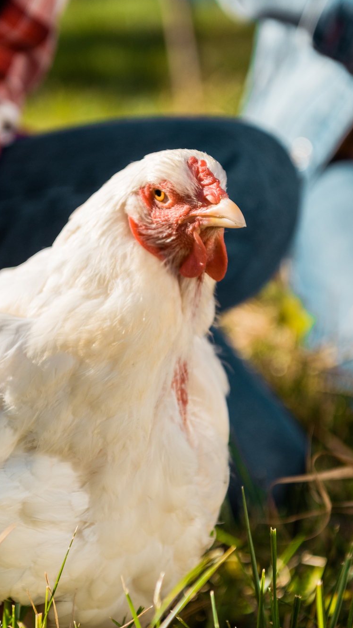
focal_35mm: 111
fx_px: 1848
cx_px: 139
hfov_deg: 10.9
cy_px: 313
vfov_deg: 19.3
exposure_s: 1/3200
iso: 200
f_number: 3.5
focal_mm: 70
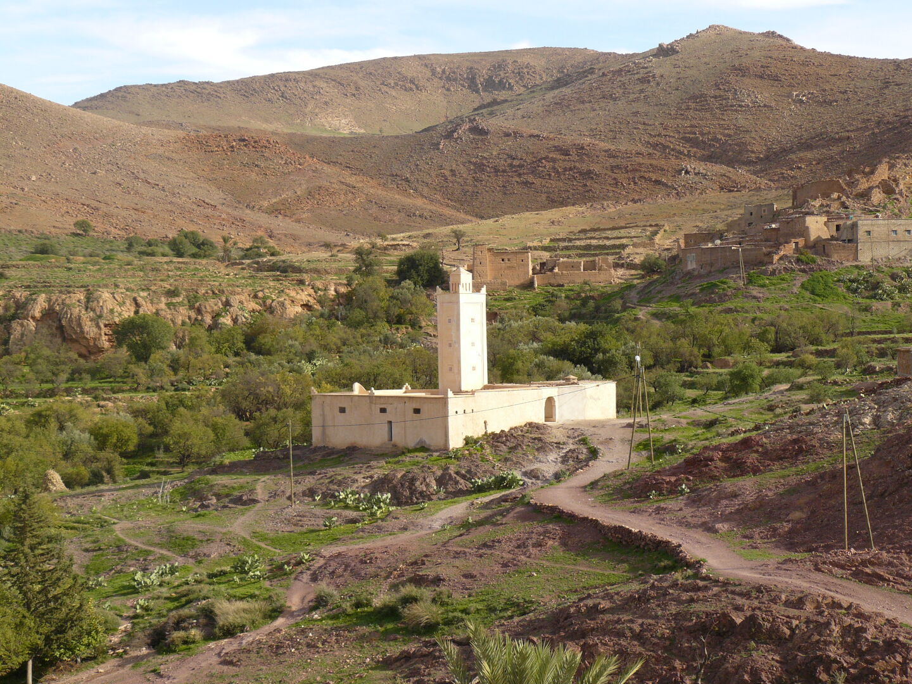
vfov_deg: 21.6
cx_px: 456
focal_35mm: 68
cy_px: 342
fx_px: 1792
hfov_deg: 28.6
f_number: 5
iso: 100
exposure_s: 1/250
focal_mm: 11.4
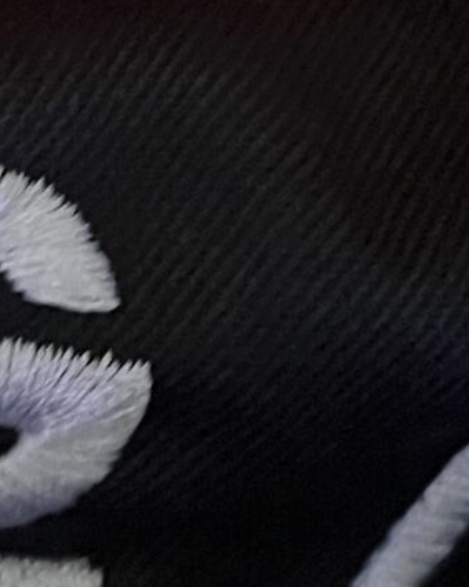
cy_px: 258
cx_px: 91
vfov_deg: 12.6
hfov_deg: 10.1
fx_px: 2655
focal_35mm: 153
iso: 640
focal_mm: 5.1
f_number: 1.6
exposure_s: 1/30
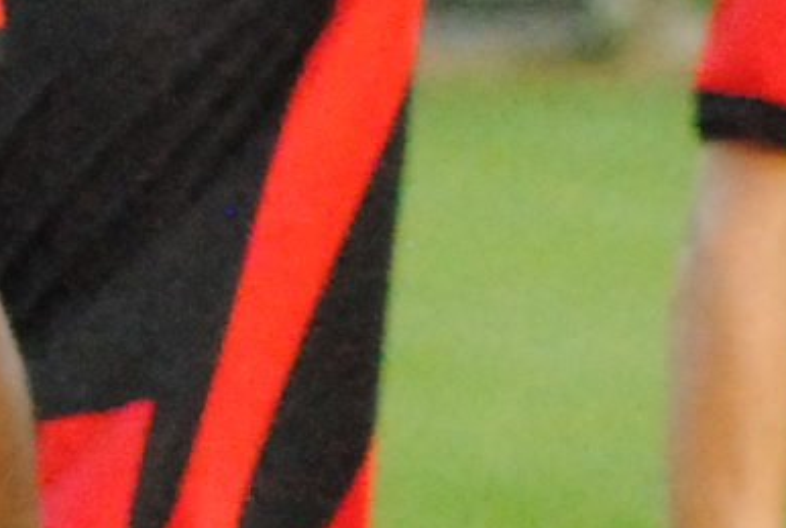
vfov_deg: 0.9
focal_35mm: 1491
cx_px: -819
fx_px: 32616
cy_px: -275
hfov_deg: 1.4
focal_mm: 150
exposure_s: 1/400
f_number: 7.1
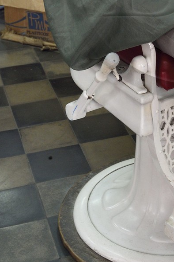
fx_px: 667
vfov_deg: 20.9
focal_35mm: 92
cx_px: 197
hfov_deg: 14.5
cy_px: -38
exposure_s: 1/50
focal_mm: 34
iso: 1600
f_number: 5
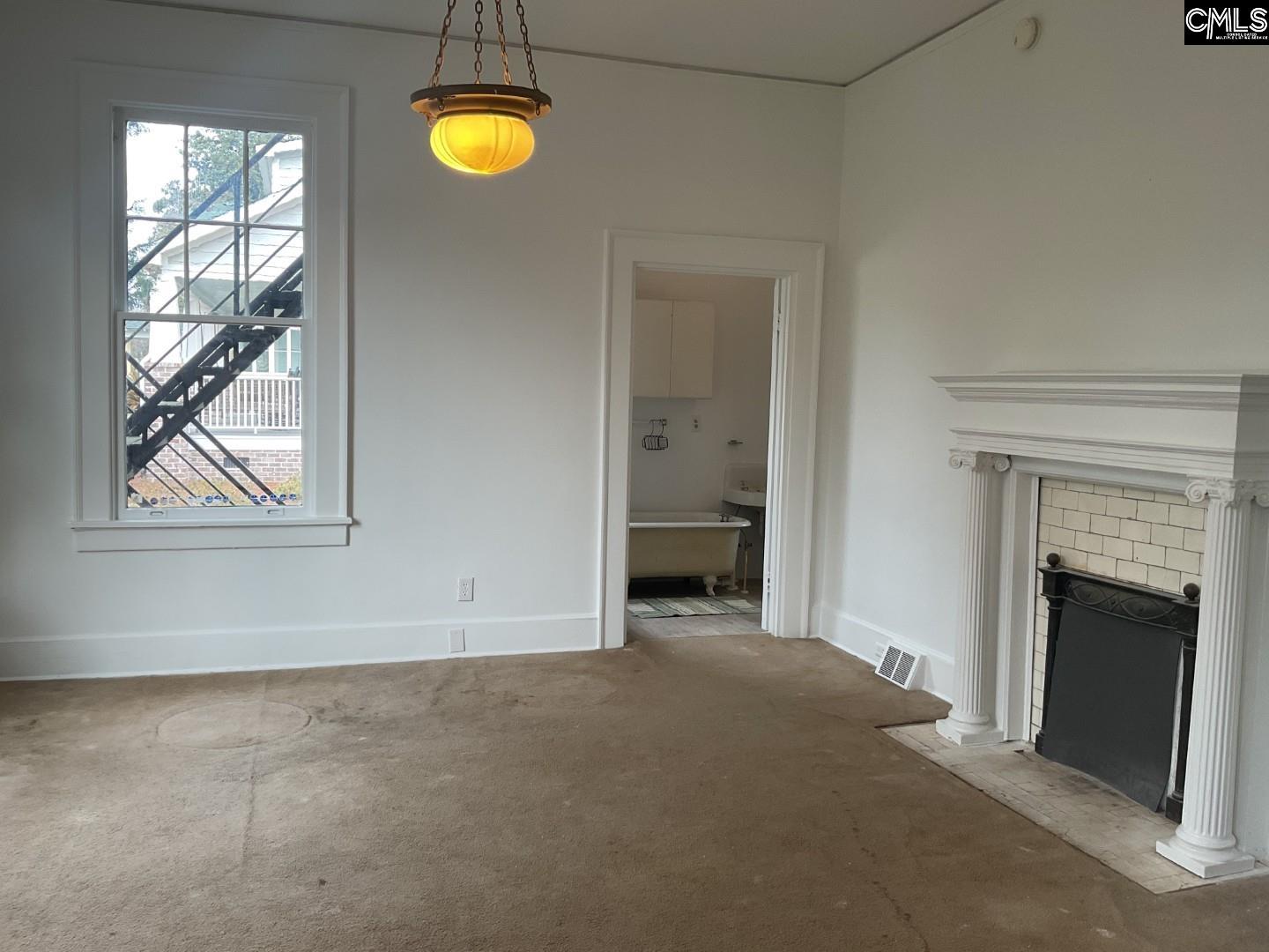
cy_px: 476
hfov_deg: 61.7
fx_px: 1063
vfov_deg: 48.2
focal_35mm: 29
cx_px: 634
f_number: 1.8
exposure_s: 1/120
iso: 50
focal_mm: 3
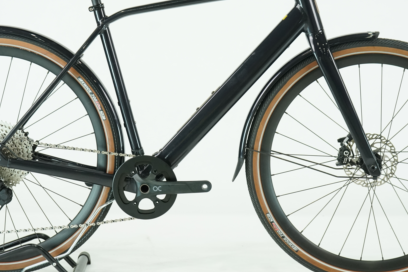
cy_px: 81
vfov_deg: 15.5
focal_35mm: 88
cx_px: 182
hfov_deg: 23.1
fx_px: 997
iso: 1600
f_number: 5
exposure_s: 1/200
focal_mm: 55
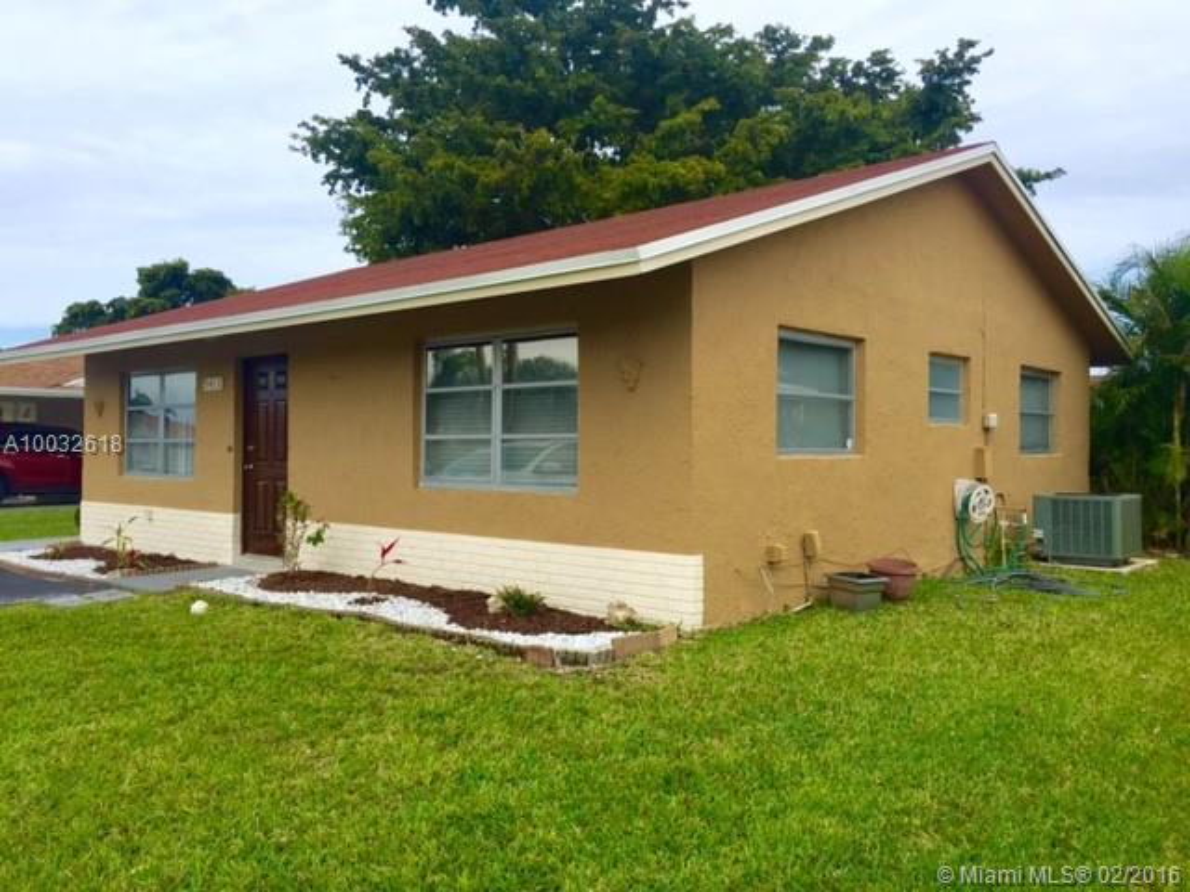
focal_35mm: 29
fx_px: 997
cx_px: 595
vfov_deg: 48.2
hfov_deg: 61.7
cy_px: 446
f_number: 2.2
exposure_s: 1/1464
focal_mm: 4.15
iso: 32
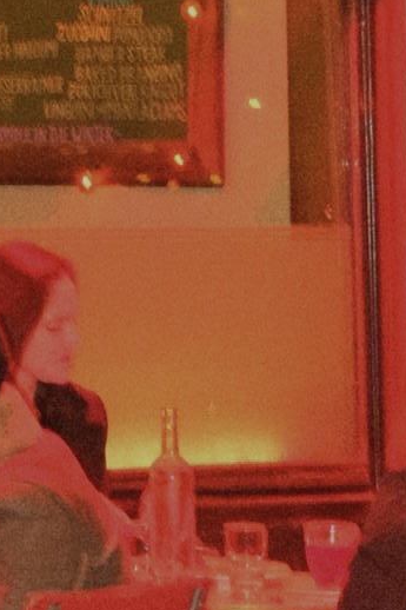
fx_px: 5146
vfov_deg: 6.6
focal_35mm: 304
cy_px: -551
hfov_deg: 4.4
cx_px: -711
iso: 5000
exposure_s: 1/100
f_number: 2.8
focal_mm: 27
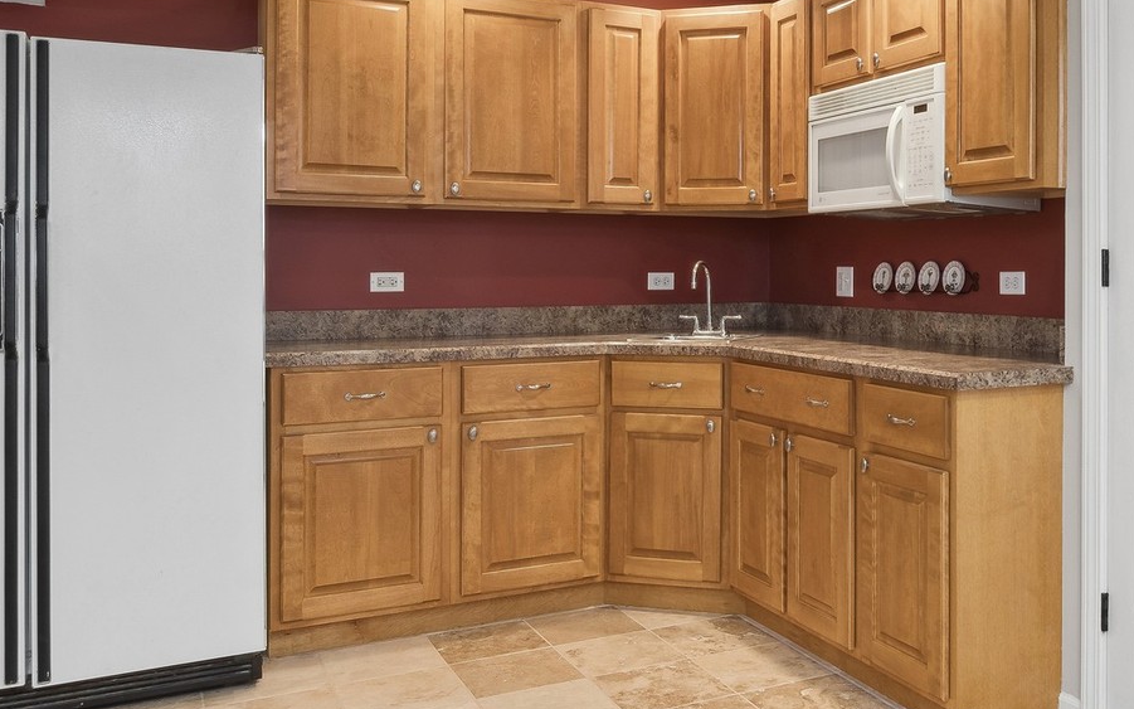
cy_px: 266
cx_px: 790
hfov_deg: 56.4
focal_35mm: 33
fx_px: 1020
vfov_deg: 38.1
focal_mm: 12
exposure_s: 1/13
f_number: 8
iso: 320
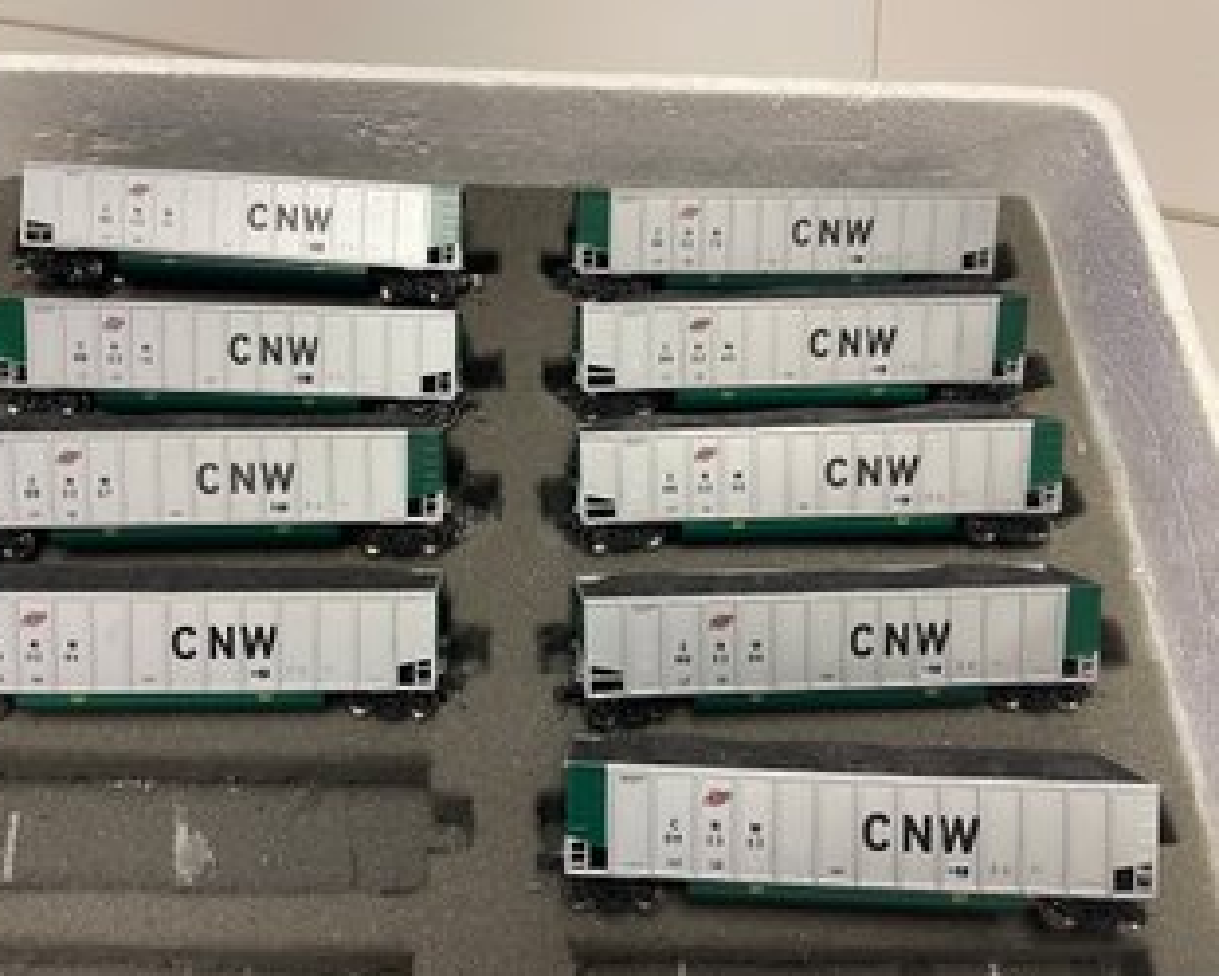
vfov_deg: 51.6
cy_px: 496
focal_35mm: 28
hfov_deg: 62.1
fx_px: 1010
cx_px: 551
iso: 125
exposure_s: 1/60
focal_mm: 4.2
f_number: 1.6
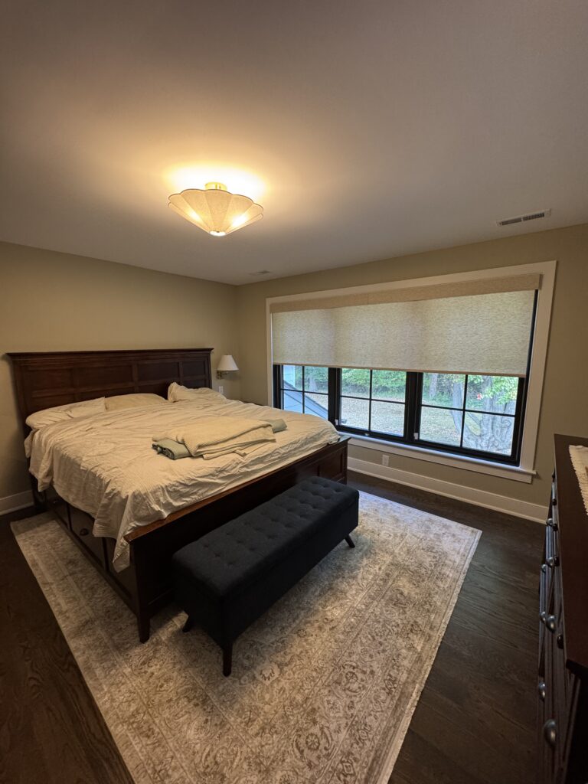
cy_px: 392
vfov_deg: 102.1
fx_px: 317
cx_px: 294
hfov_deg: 85.7
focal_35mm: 14
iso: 250
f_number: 2.2
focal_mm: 2.22
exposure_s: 1/60
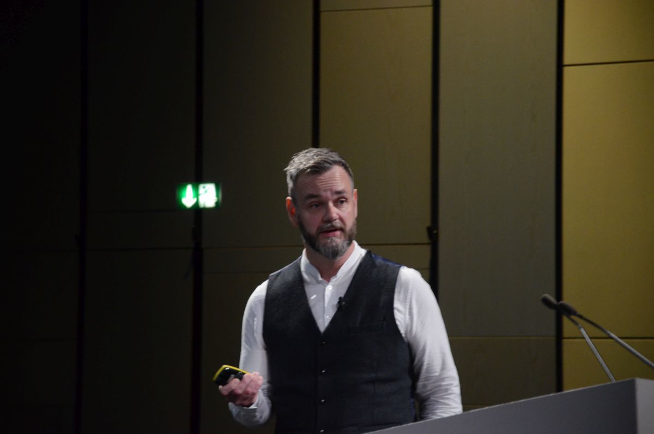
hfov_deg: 13.1
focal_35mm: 158
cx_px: 327
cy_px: 217
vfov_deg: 8.7
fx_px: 2856
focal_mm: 105
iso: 2000
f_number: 5.6
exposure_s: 1/60
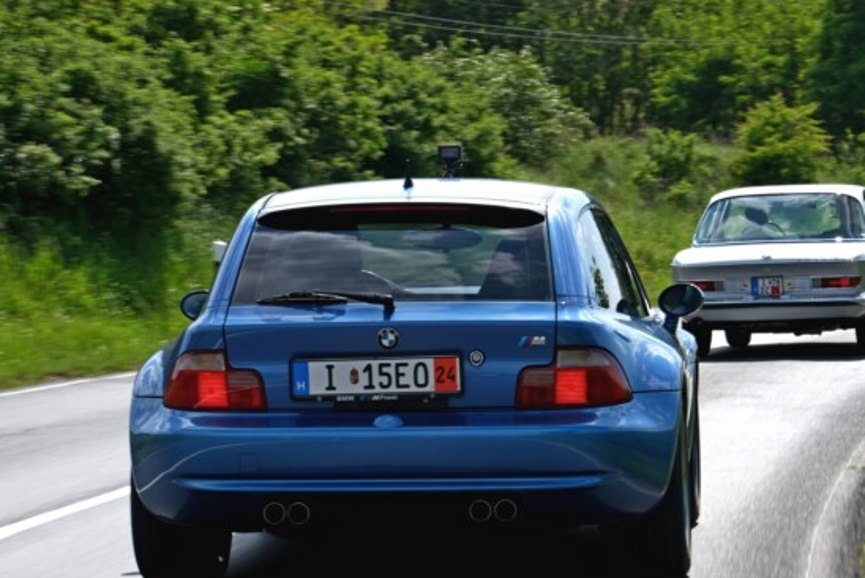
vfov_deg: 7.3
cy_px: 362
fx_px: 4543
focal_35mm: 189
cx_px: 524
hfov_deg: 10.9
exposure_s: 1/60
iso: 80
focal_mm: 98.6
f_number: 11
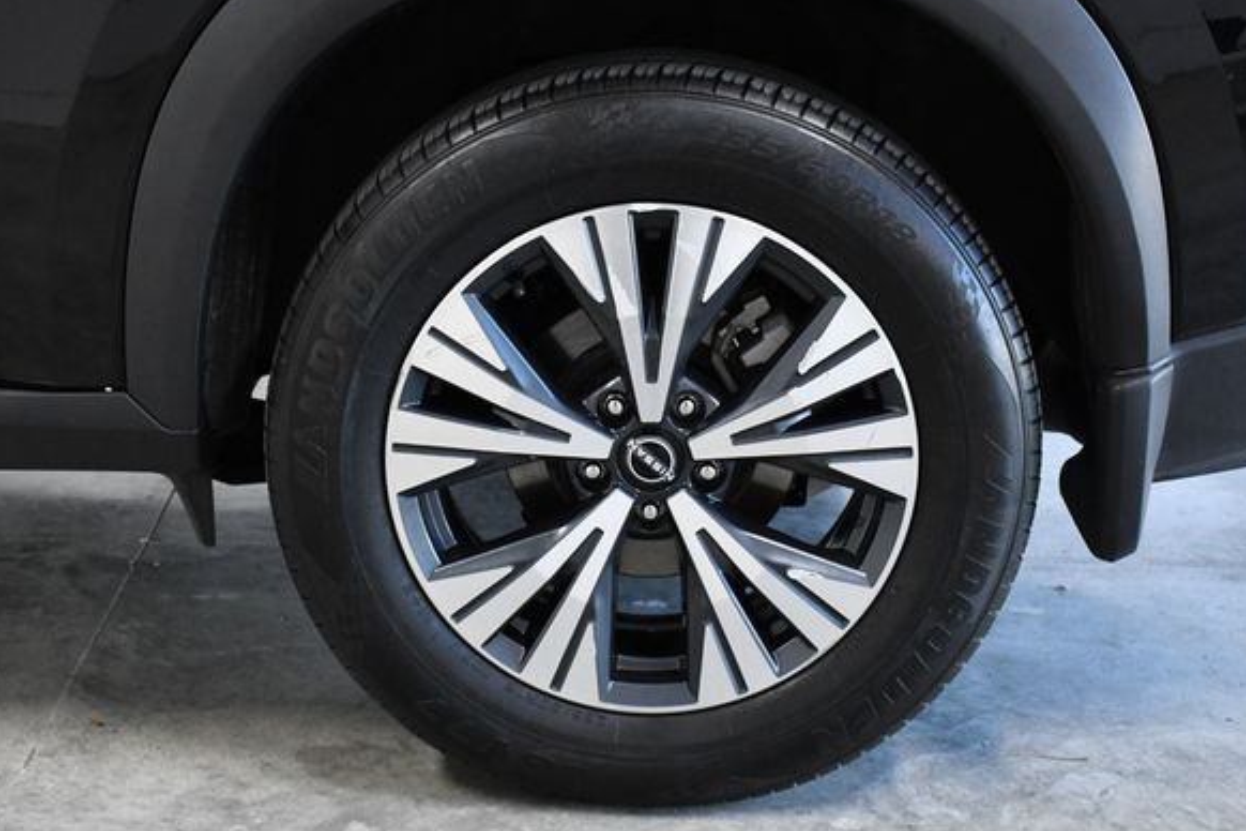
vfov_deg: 20.6
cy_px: 403
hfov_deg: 30.5
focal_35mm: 66
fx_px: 2284
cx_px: 606
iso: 2500
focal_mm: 40
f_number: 7.1
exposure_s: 1/200
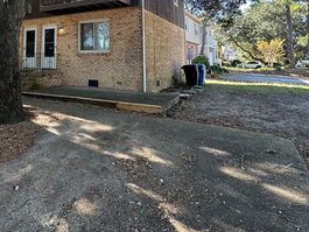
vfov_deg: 47.1
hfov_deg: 63.1
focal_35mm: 27
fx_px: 241
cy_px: 30
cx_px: 96
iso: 64
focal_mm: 2.22
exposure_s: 1/99
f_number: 2.2
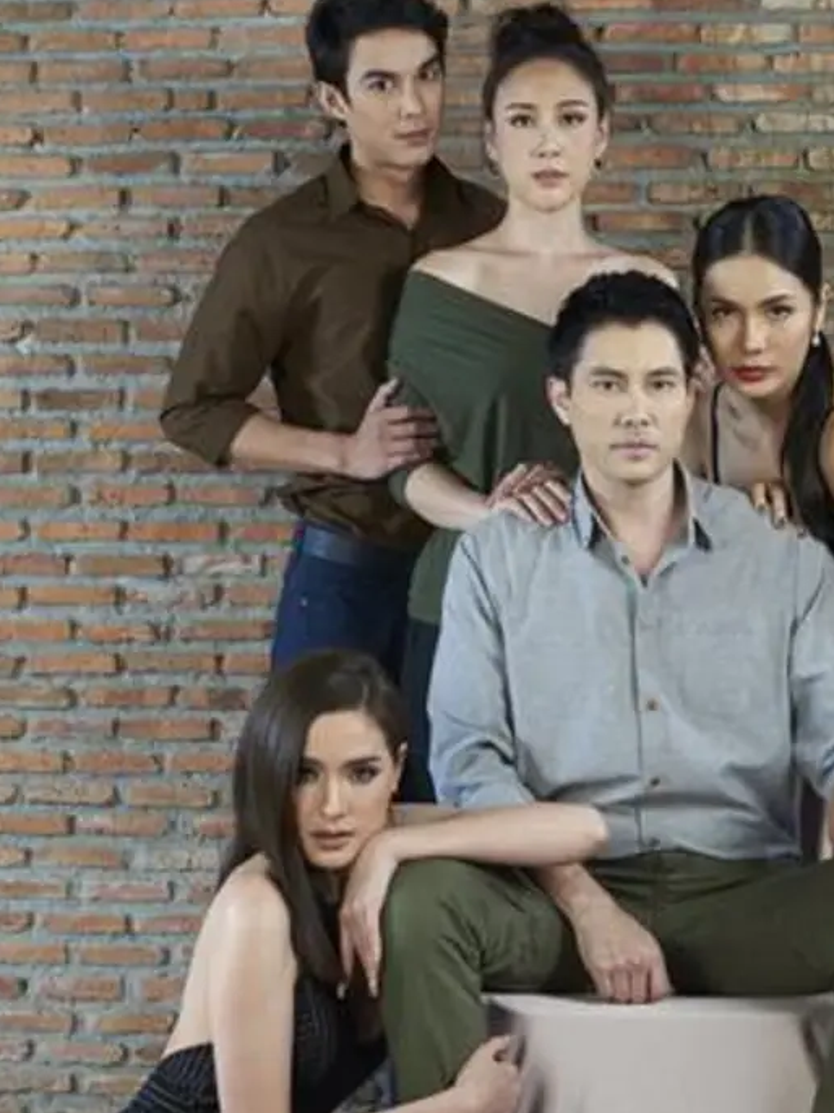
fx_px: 2636
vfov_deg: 23.8
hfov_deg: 17.9
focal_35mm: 82
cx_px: 534
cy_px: 647
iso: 200
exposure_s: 1/160
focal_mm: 50
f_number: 9
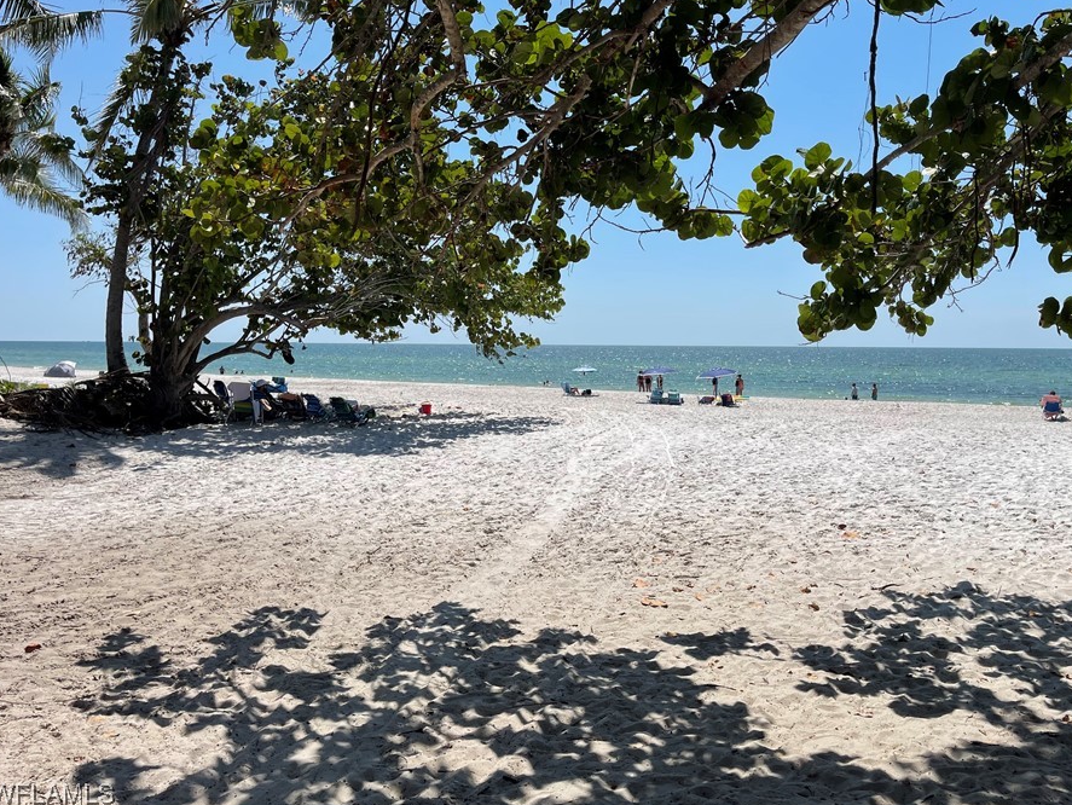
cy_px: 357
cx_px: 585
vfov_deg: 46.7
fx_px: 929
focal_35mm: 30
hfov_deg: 59.8
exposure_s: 1/7407
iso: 32
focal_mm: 5.1
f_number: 1.6
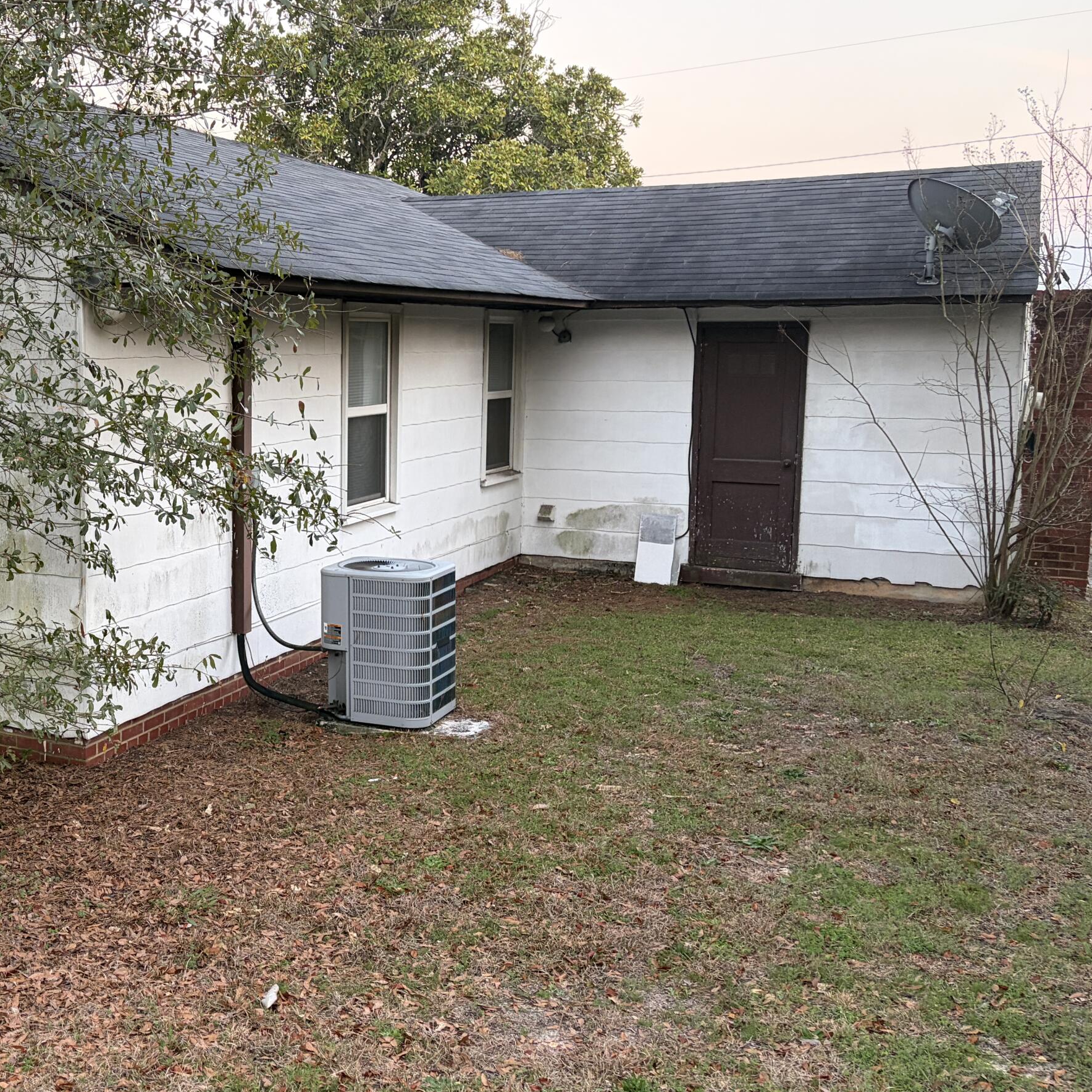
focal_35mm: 39
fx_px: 1392
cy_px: 495
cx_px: 175
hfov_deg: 40.5
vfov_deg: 42.8
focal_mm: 5.96
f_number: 1.6
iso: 160
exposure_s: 1/60
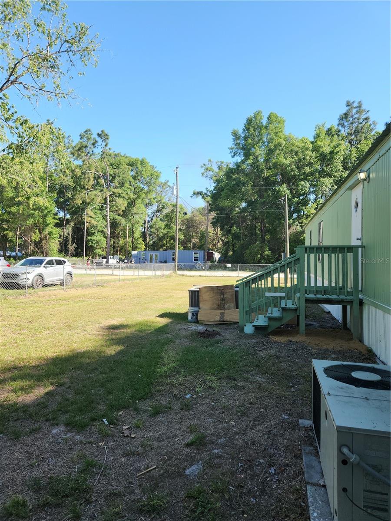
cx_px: 196
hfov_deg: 58.9
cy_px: 260
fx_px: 346
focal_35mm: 23
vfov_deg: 73.9
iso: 20
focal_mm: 5.4
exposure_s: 1/511
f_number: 1.8
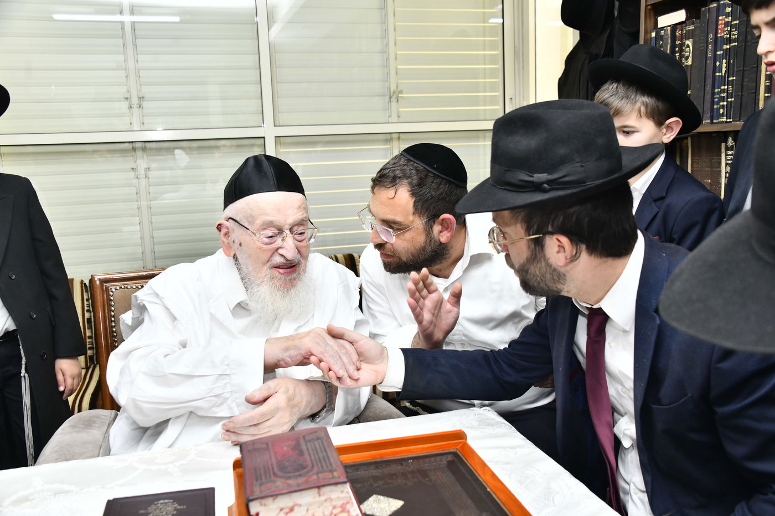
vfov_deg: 37.8
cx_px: 388
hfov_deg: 54.4
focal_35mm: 35
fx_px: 753
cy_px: 258
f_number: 5.6
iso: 1250
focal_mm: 35
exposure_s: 1/160
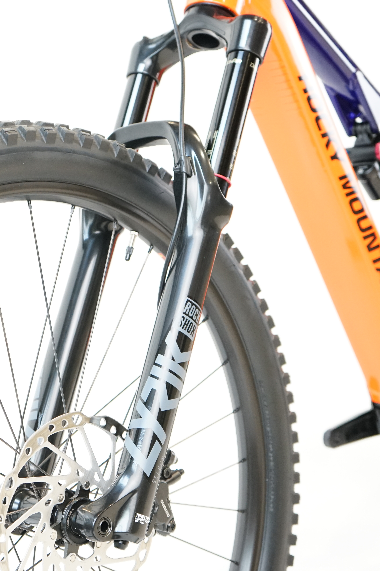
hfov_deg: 20.9
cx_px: 63
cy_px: 283
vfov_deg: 31.4
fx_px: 1013
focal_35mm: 64
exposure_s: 1/200
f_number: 4.5
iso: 2500
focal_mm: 42
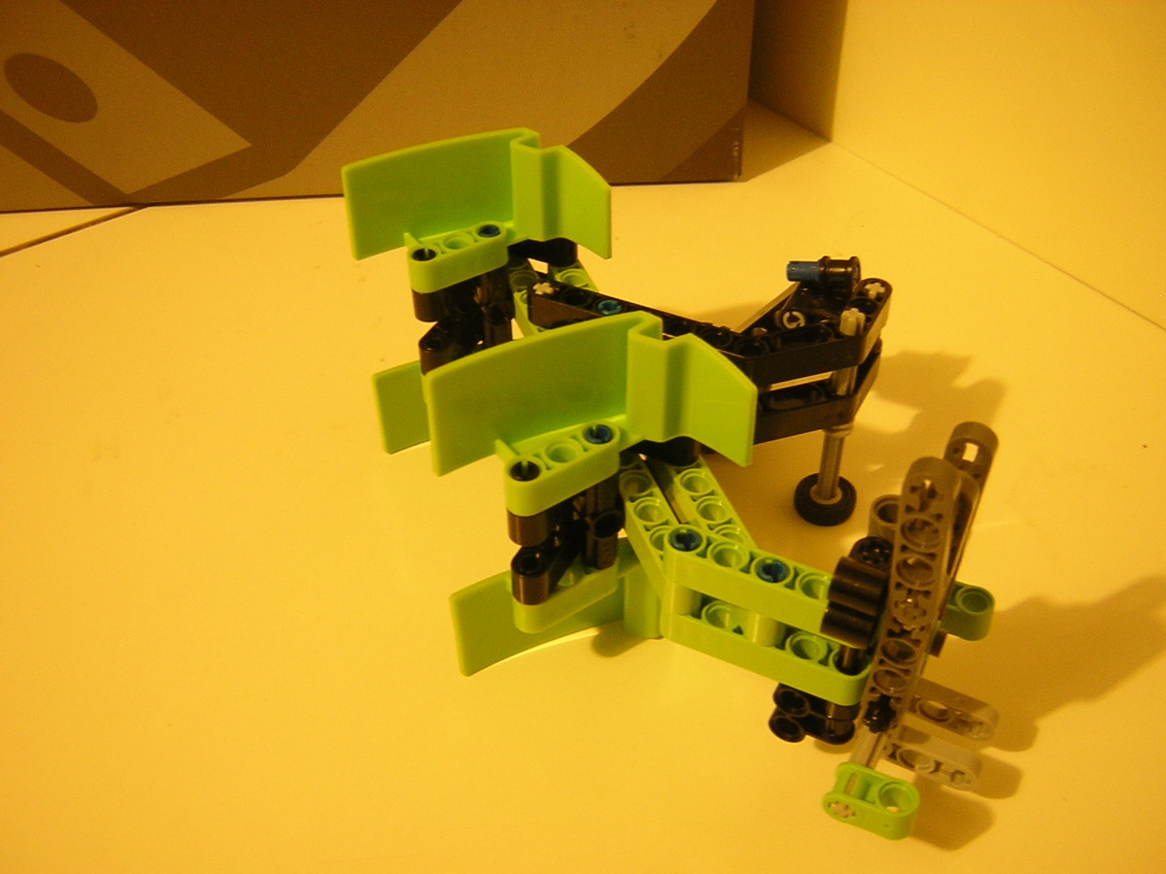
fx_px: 1213
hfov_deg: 51.4
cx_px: 583
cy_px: 437
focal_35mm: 36
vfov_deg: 39.7
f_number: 2.6
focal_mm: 4.7
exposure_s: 1/3.4
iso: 210
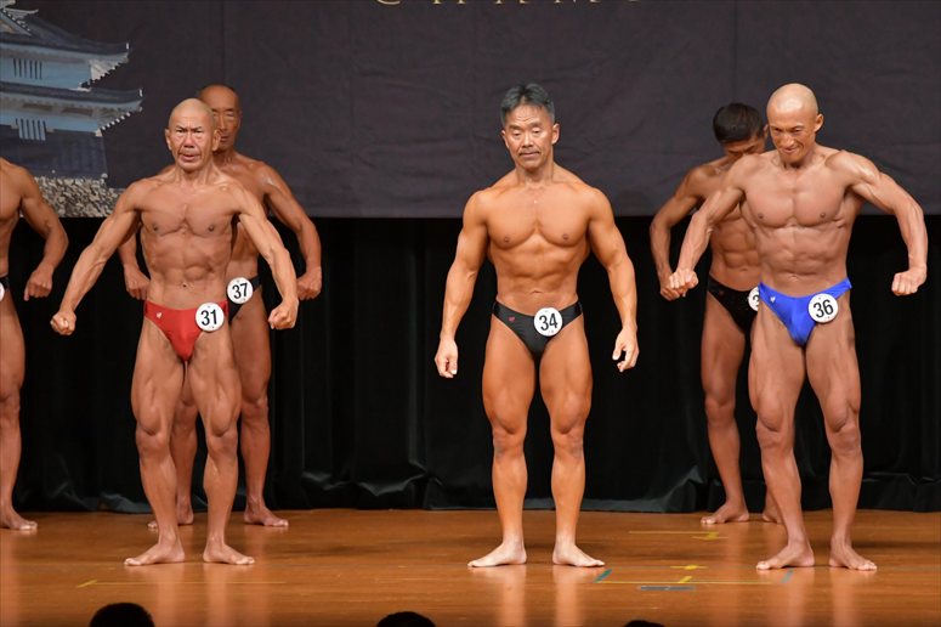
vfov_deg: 5.1
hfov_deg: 7.6
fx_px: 7054
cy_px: 314
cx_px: 470
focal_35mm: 270
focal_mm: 180
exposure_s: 1/400
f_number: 5.6
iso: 5000
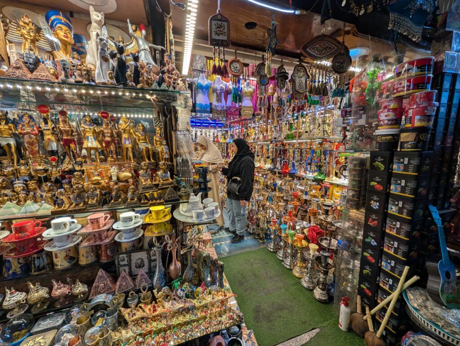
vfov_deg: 94.6
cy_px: 173
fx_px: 160
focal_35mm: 12
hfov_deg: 110.5
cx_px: 230
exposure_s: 1/241
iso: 48
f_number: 1.7
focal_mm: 2.02
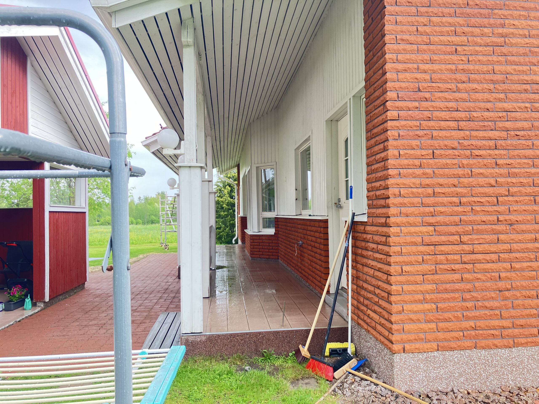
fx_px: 436
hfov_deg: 63.4
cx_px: 270
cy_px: 202
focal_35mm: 28
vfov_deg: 49.7
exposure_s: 1/108
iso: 80
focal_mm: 3.99
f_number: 1.8
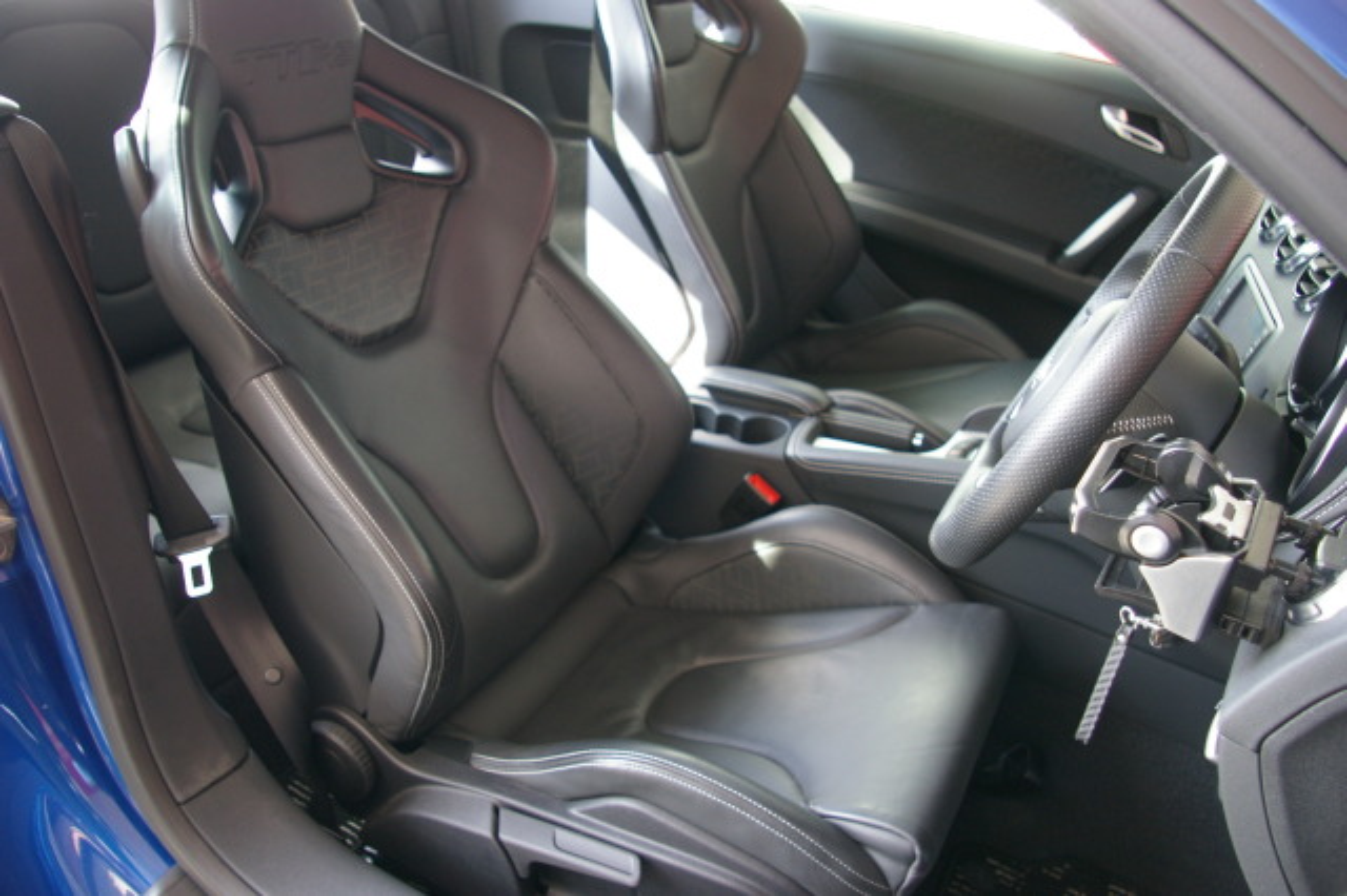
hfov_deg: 62.0
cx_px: 674
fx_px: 1122
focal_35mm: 30
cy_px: 448
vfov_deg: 43.6
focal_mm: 20
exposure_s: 1/45
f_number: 4
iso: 400
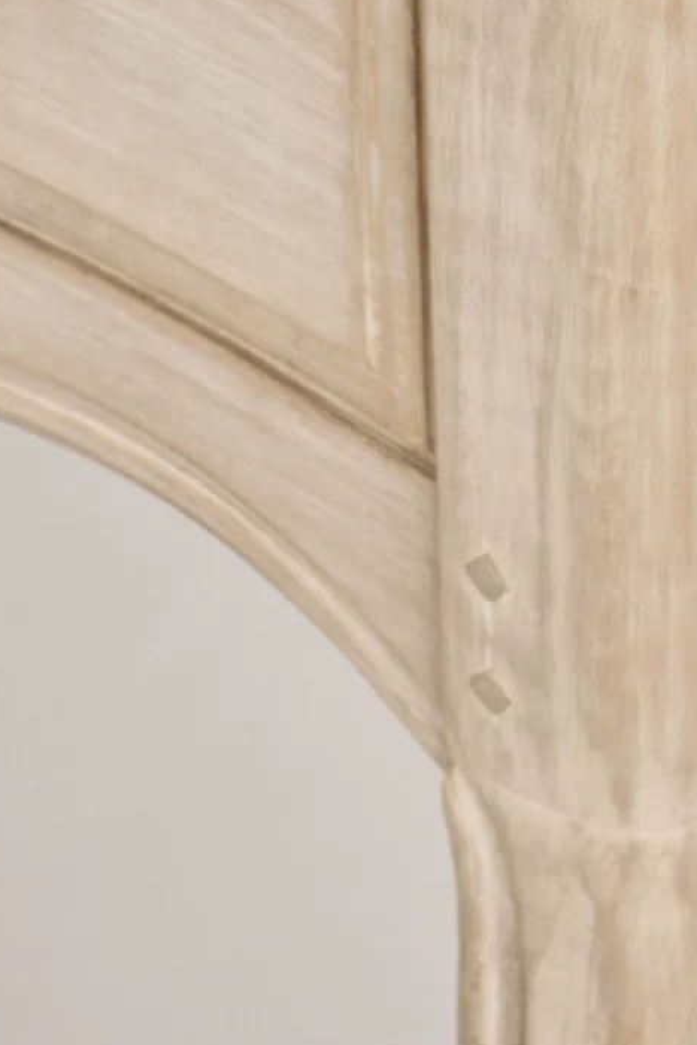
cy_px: 81
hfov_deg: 5.4
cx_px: 669
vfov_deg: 8.1
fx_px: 7314
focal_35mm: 252
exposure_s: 1/60
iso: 160
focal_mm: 85
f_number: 11
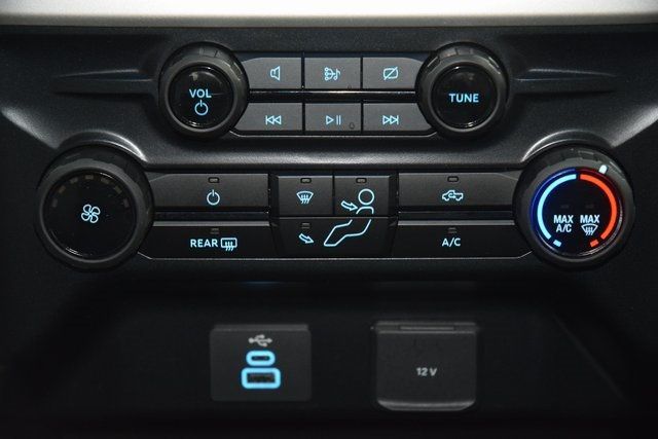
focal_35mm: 105
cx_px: 329
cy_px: 220
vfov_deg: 13.0
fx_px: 1919
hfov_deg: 19.5
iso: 2000
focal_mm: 70
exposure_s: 1/10
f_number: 4.5
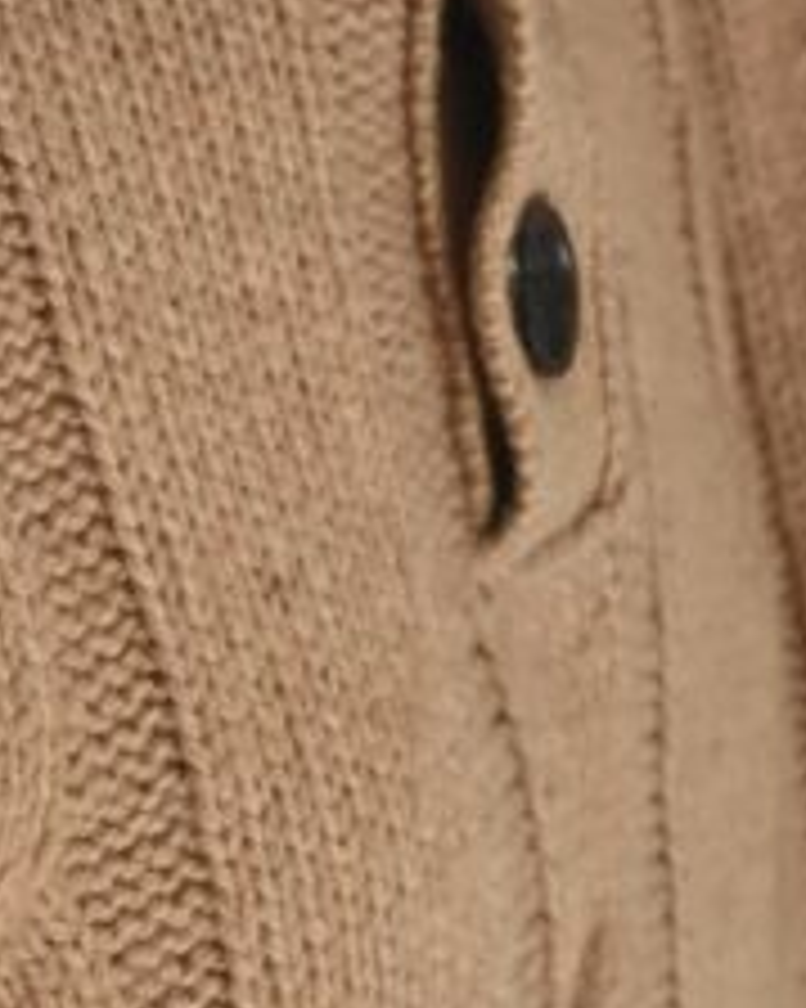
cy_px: 414
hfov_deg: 9.3
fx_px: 4804
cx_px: -387
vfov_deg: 12.0
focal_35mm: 161
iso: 640
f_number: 5.6
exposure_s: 1/100
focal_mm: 40
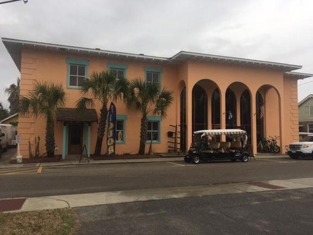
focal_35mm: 29
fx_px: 262
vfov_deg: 48.2
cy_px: 118
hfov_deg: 61.7
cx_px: 156
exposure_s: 1/296
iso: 25
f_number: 2.2
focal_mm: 4.15
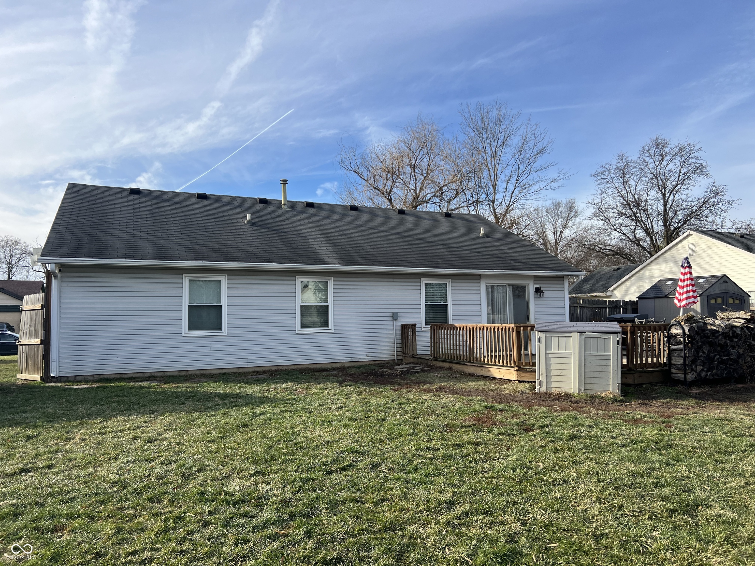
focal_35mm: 26
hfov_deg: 67.3
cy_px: 283
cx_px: 378
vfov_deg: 53.1
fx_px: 567
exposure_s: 1/2632
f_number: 1.5
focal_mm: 5.7
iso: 50
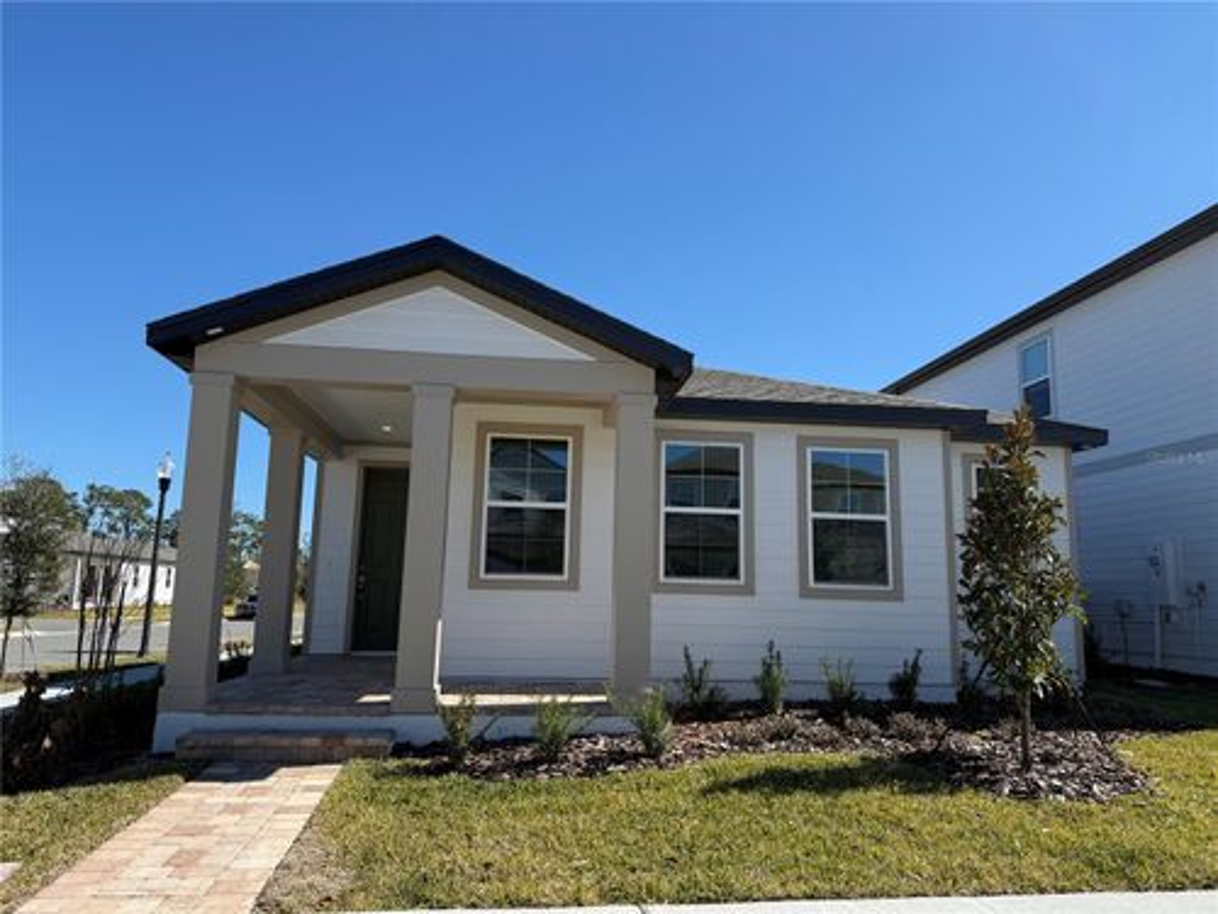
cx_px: 609
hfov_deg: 71.6
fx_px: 844
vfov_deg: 56.8
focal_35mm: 24
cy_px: 457
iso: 80
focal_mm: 6.76
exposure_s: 1/3953
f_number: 1.78
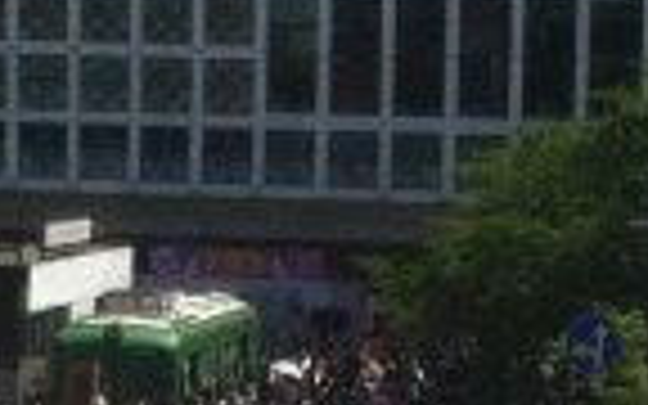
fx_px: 4079
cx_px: -86
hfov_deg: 9.0
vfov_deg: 5.5
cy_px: 878
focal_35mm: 231
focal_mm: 3.85
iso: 80
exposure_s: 1/1040
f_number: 2.8
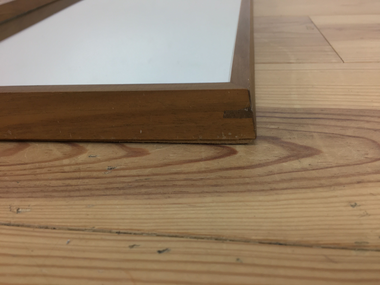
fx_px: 318
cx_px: 190
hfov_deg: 61.7
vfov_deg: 48.2
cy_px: 142
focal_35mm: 29
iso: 32
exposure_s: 1/33
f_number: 2.2
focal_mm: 4.15
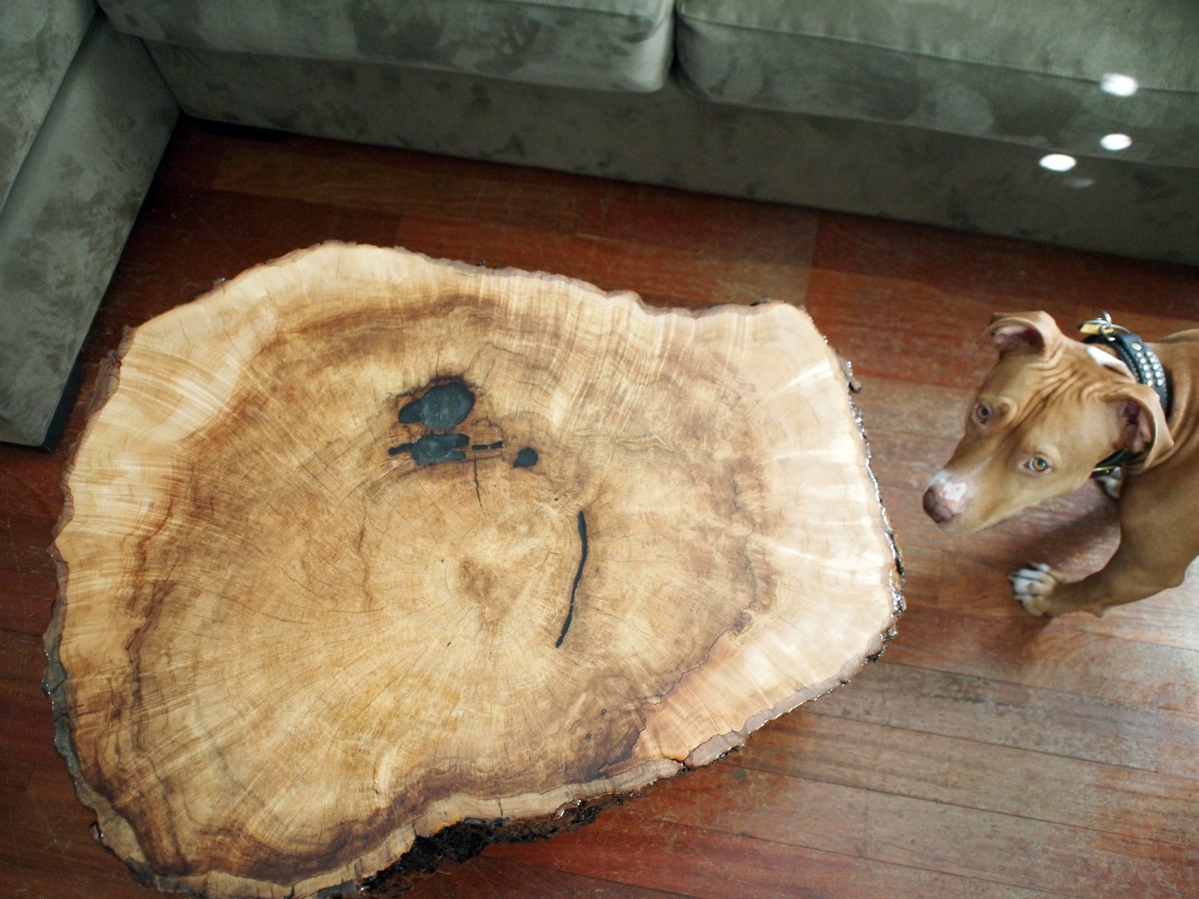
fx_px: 1178
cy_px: 450
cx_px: 600
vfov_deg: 41.8
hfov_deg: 54.0
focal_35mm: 34
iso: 800
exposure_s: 1/60
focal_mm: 17
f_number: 2.8
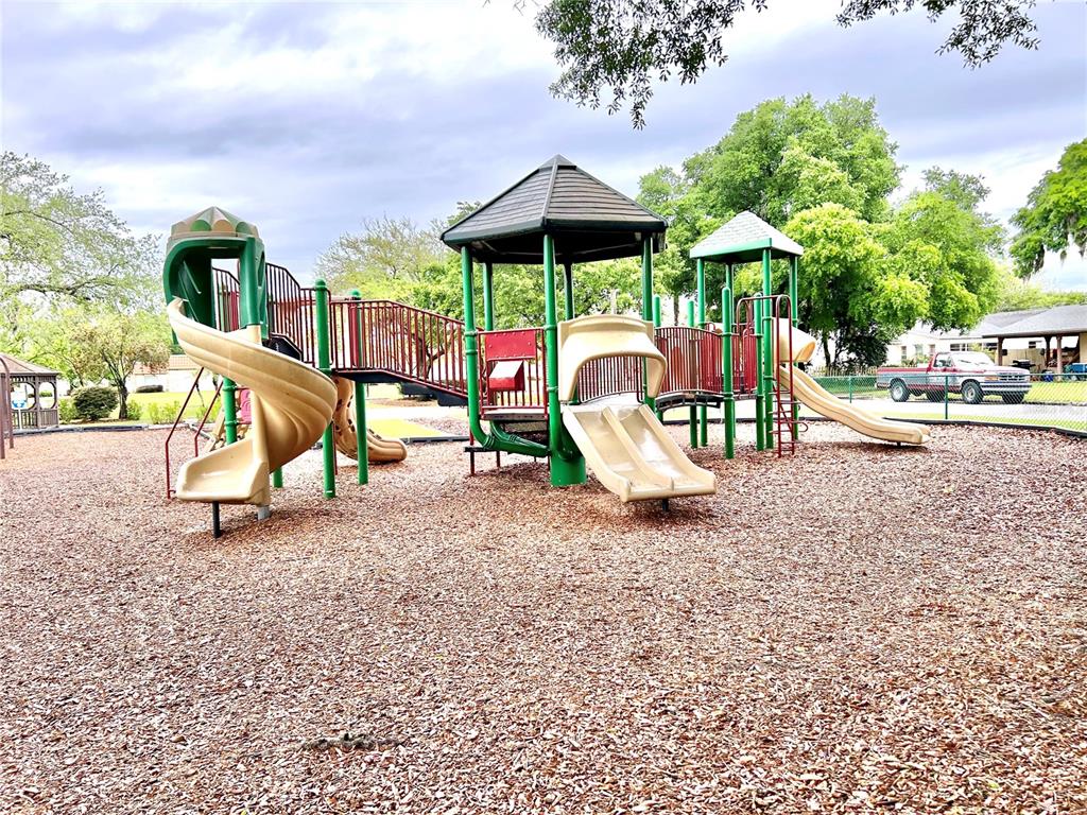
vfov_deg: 53.1
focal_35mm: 26
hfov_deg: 67.3
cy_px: 408
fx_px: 816
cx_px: 544
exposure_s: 1/526
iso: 50
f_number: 1.5
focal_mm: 5.7
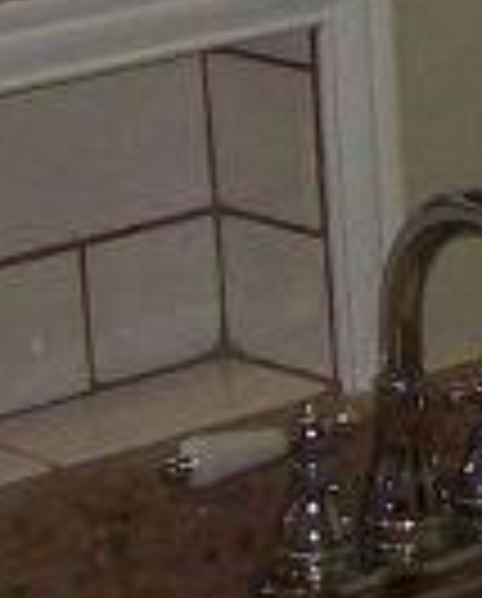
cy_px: -103
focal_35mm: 270
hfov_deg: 5.5
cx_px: 1329
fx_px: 4798
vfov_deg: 7.1
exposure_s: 1/64
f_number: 2.7
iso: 80
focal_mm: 6
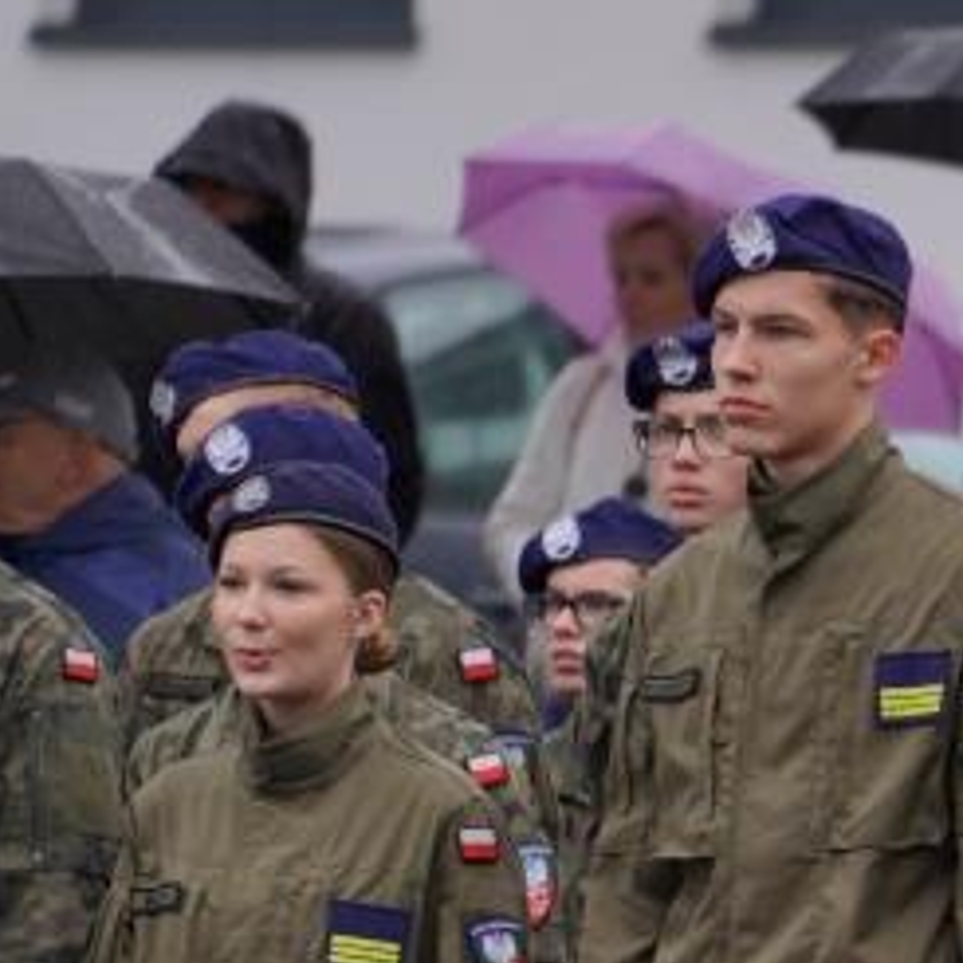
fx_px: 22347
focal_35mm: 710
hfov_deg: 2.5
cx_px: 1407
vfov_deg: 2.5
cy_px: 953
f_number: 4
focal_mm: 200
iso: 320
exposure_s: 1/400
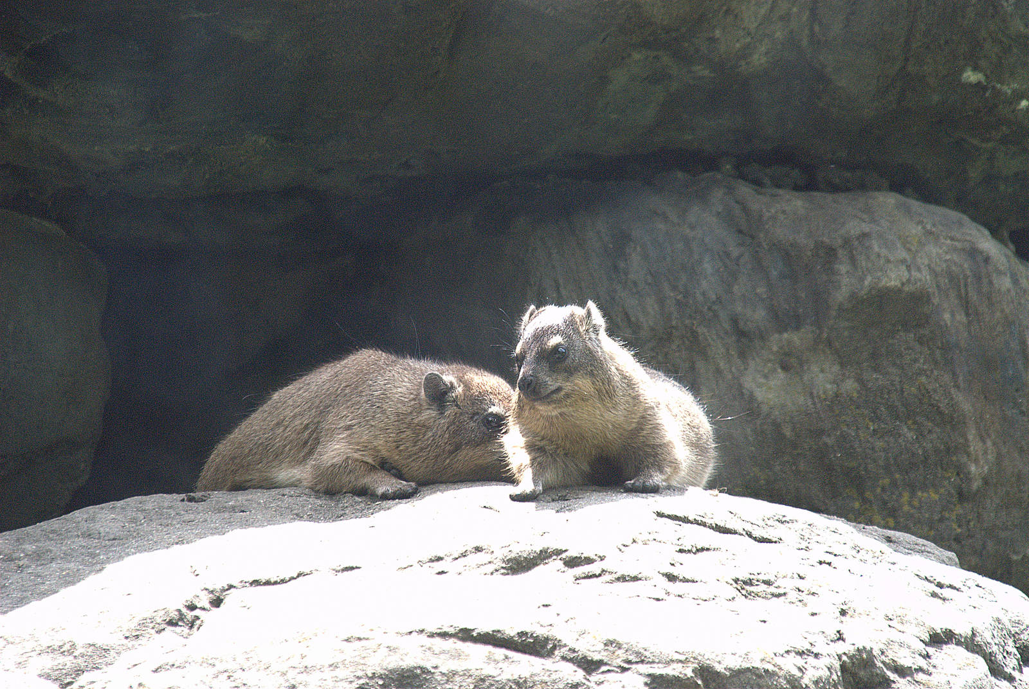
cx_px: 514
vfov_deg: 3.3
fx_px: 12023
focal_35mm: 420
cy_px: 344
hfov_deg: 4.9
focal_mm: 280
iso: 1600
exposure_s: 1/320
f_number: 9
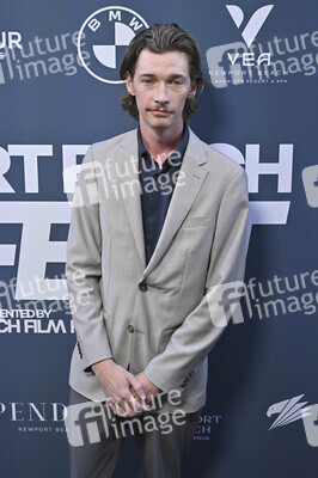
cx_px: 159
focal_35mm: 51
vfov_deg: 38.9
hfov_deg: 26.4
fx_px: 677
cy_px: 239
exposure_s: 1/320
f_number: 7.1
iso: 2000
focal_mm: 51
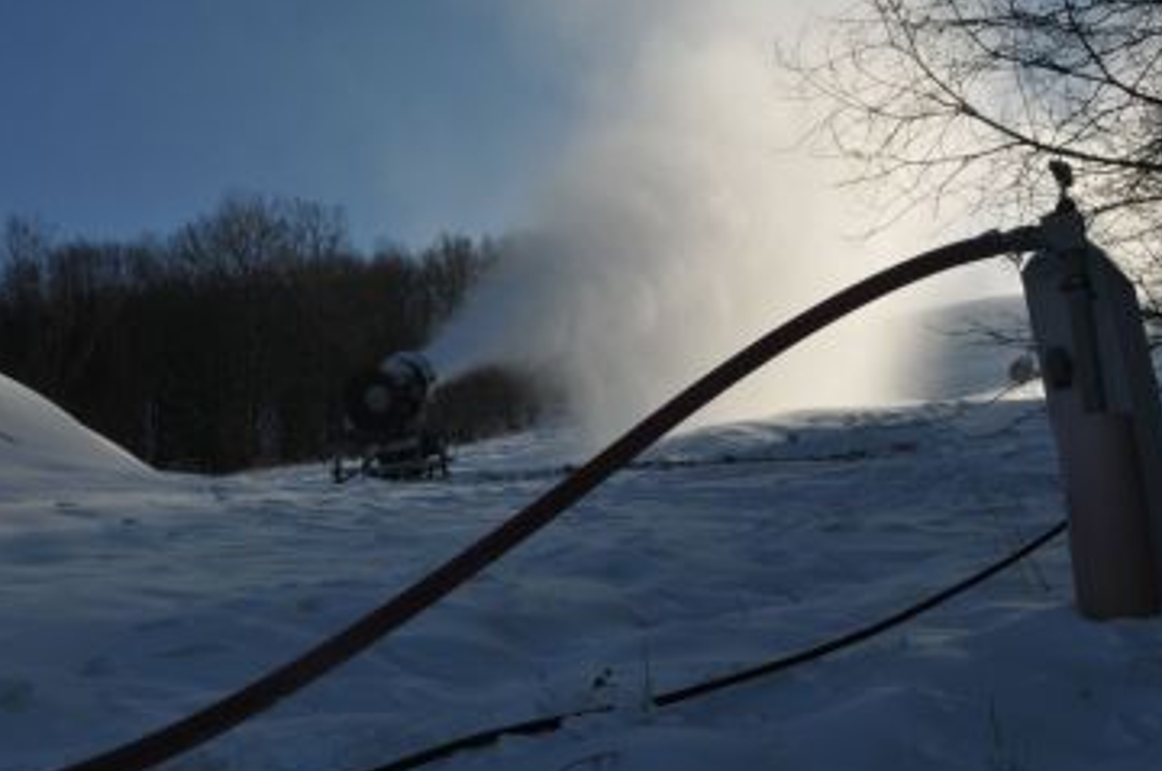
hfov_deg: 35.4
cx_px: 400
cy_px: 298
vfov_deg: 24.1
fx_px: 1805
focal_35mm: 56
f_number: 22
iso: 320
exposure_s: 1/400
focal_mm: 28
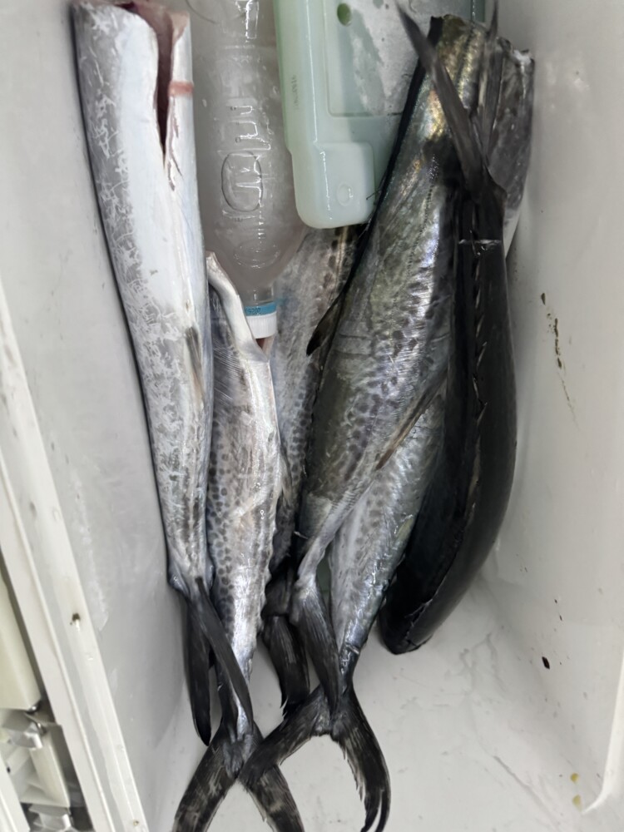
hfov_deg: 56.8
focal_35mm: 24
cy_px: 416
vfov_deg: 71.6
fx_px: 577
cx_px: 312
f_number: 1.78
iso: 640
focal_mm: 6.76
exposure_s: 1/60
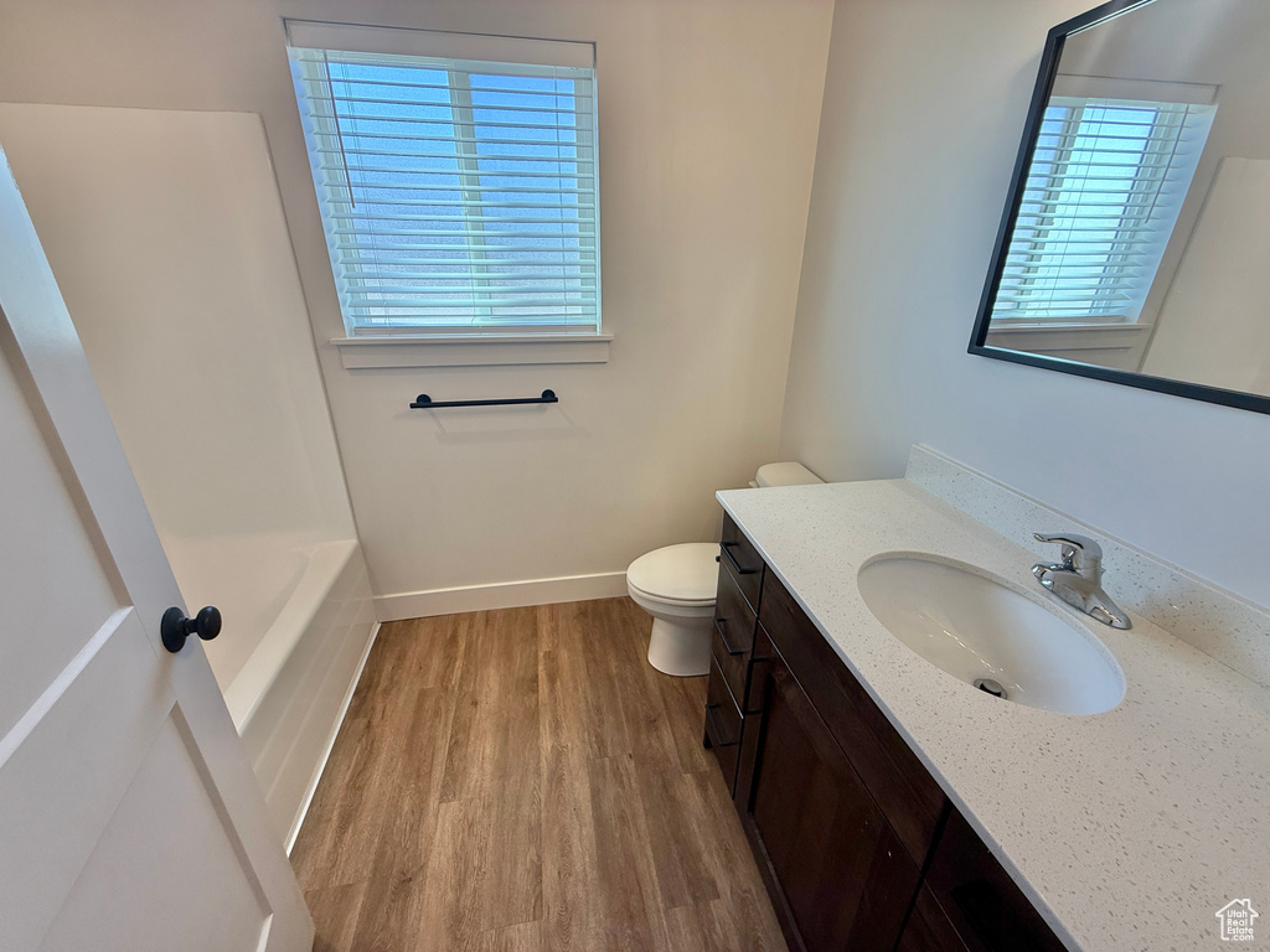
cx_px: 635
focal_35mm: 14
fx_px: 514
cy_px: 476
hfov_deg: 102.1
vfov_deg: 85.7
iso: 80
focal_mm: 2.22
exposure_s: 1/120
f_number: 2.2
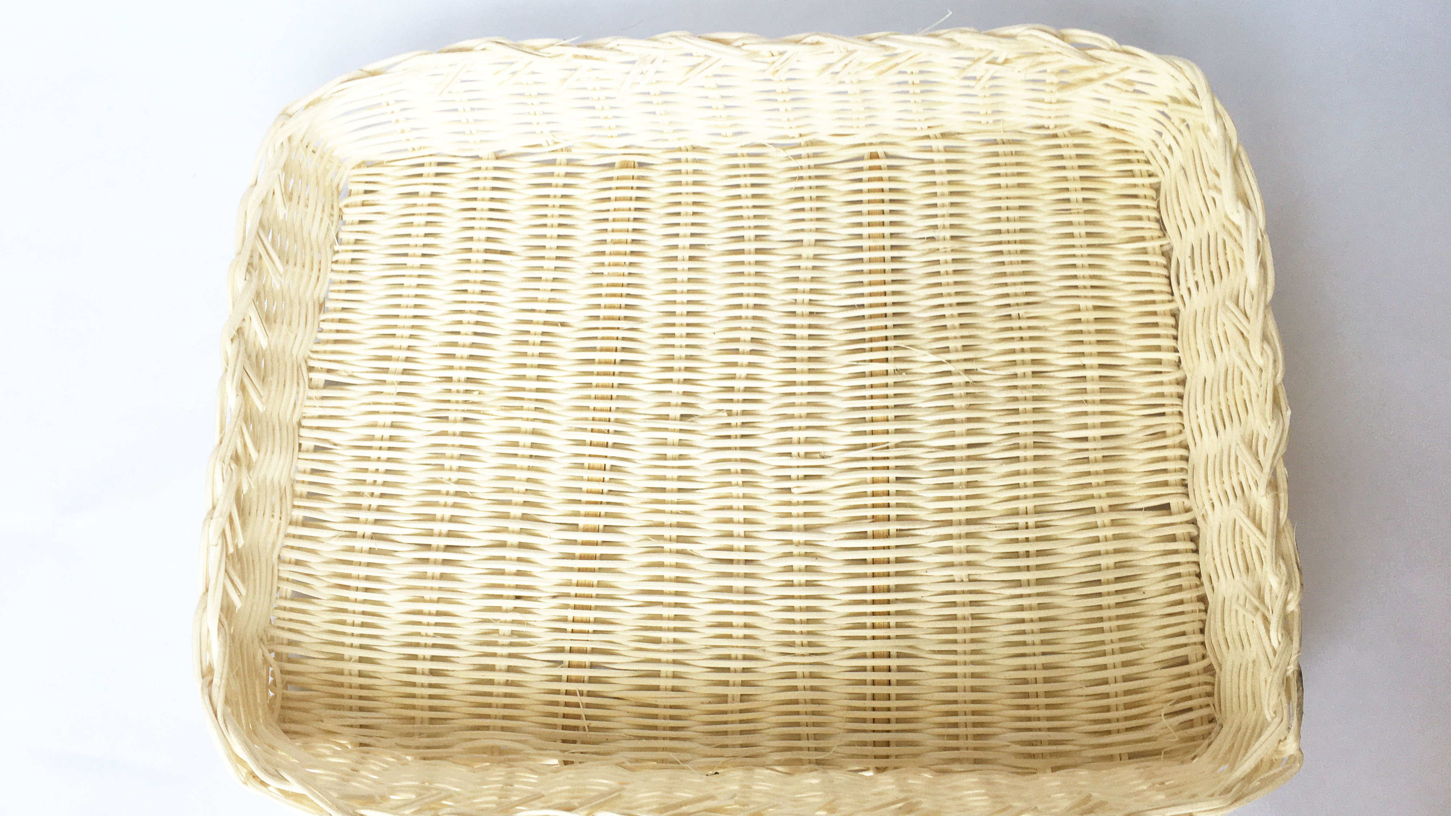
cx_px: 726
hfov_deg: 61.0
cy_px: 398
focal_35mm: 32
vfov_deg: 36.7
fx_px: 1231
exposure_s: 1/148
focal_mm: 4.15
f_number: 2.2
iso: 25
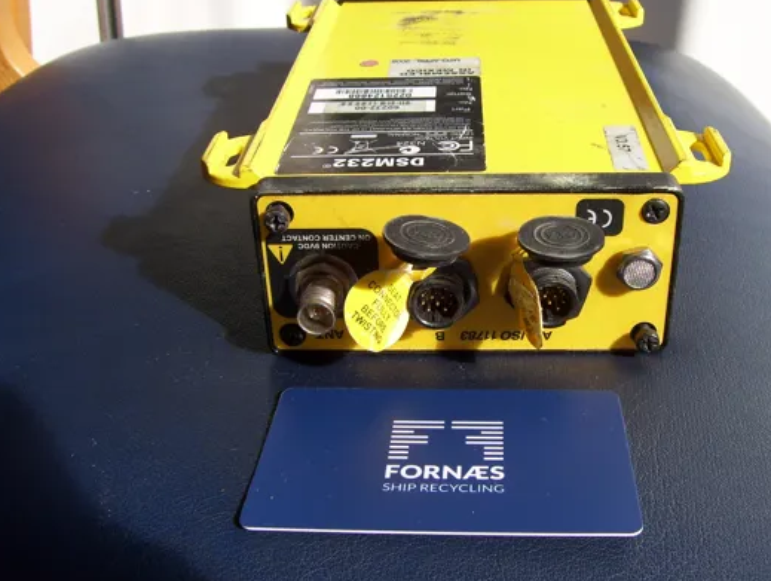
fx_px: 959
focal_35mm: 43
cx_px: 441
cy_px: 276
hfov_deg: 43.7
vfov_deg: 33.7
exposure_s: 1/320
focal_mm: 6
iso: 80
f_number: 4.8
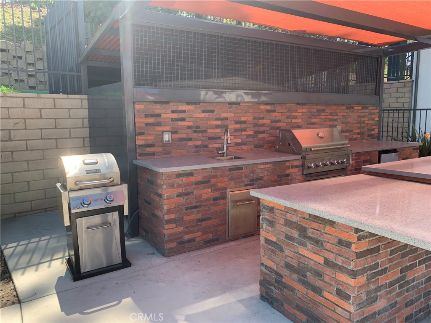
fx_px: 324
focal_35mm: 26
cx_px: 216
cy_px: 162
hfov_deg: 67.3
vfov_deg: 53.1
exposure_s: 1/476
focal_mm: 4.25
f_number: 1.8
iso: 25
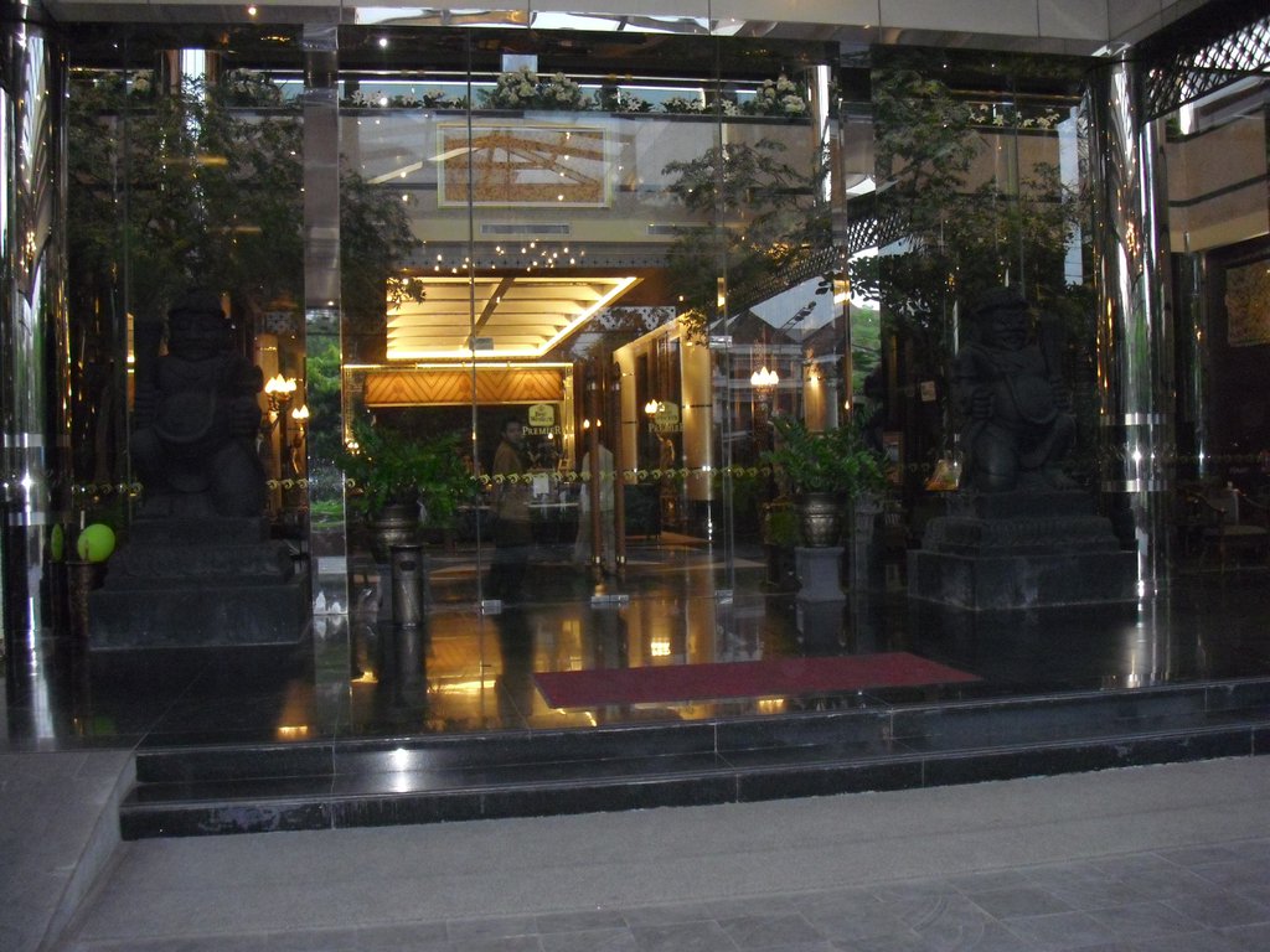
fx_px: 1394
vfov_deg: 37.7
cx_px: 635
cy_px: 476
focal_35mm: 38
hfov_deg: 49.0
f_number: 2.8
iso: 400
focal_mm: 6.2
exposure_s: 1/60
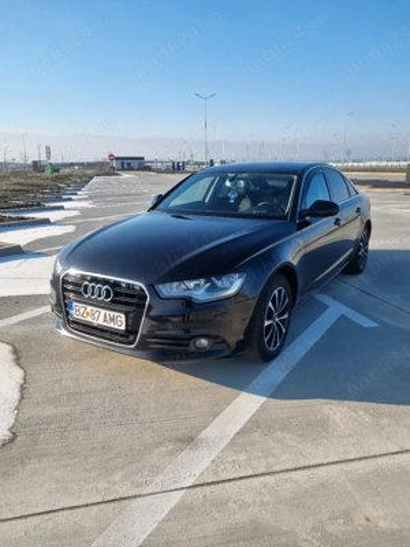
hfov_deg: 53.1
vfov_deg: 67.3
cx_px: 205
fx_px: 411
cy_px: 274
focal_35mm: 26
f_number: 1.8
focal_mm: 5.4
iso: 50
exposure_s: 1/2000
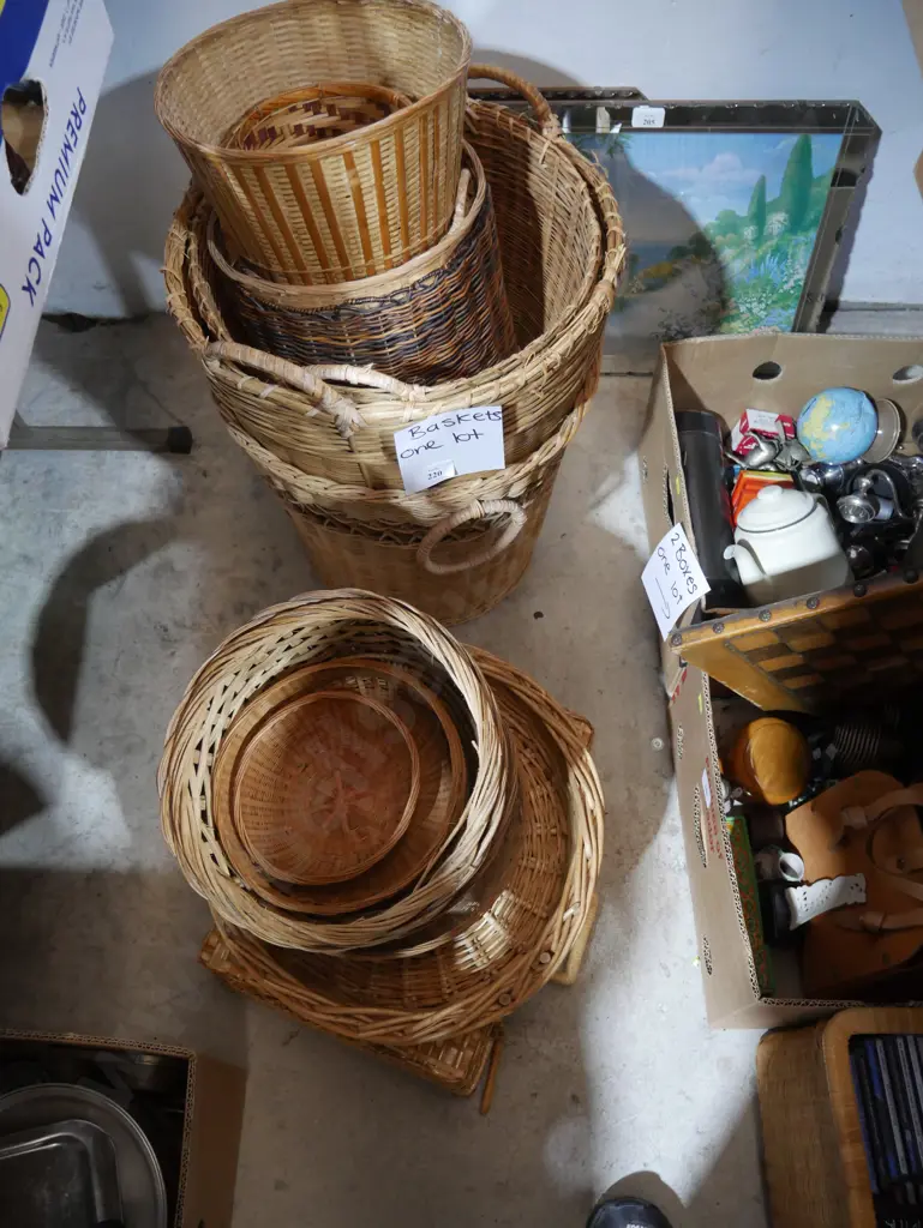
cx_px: 462
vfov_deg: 63.4
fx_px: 995
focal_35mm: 28
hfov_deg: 49.8
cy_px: 614
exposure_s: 1/60
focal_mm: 14
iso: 1600
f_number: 3.5
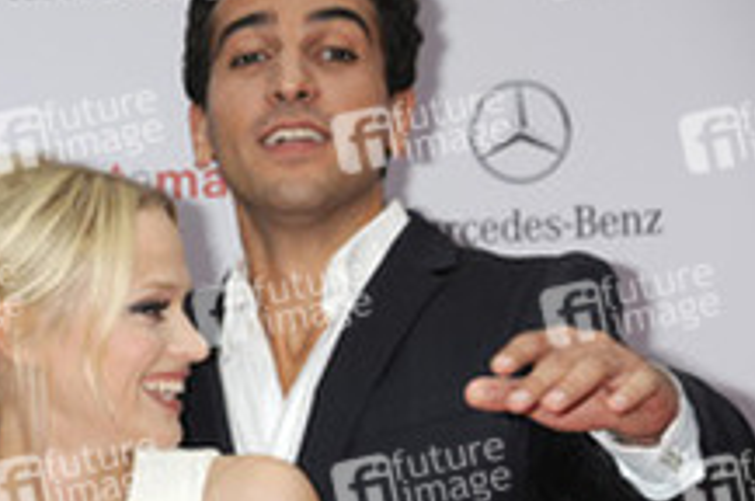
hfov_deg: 9.4
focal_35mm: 218
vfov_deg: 6.3
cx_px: -19
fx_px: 4565
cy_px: 393
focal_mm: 105
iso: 640
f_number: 5.6
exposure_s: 1/200
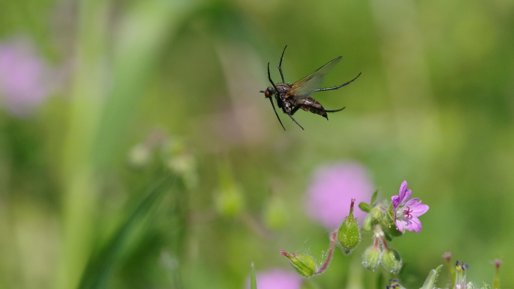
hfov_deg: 10.3
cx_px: 257
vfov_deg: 5.8
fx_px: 2862
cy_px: 143
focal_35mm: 210
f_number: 8
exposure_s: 1/4000
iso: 1250
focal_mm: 200
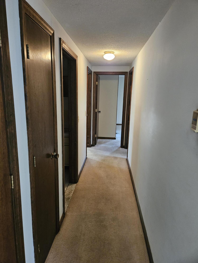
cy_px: 132
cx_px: 99
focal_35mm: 23
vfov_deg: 73.9
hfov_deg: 58.9
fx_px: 175
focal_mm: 5.4
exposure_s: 1/40
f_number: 1.8
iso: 500
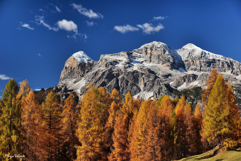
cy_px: 80
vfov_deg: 21.9
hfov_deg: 32.4
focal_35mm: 62
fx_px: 415
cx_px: 120
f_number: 6.3
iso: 200
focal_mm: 62
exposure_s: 1/500
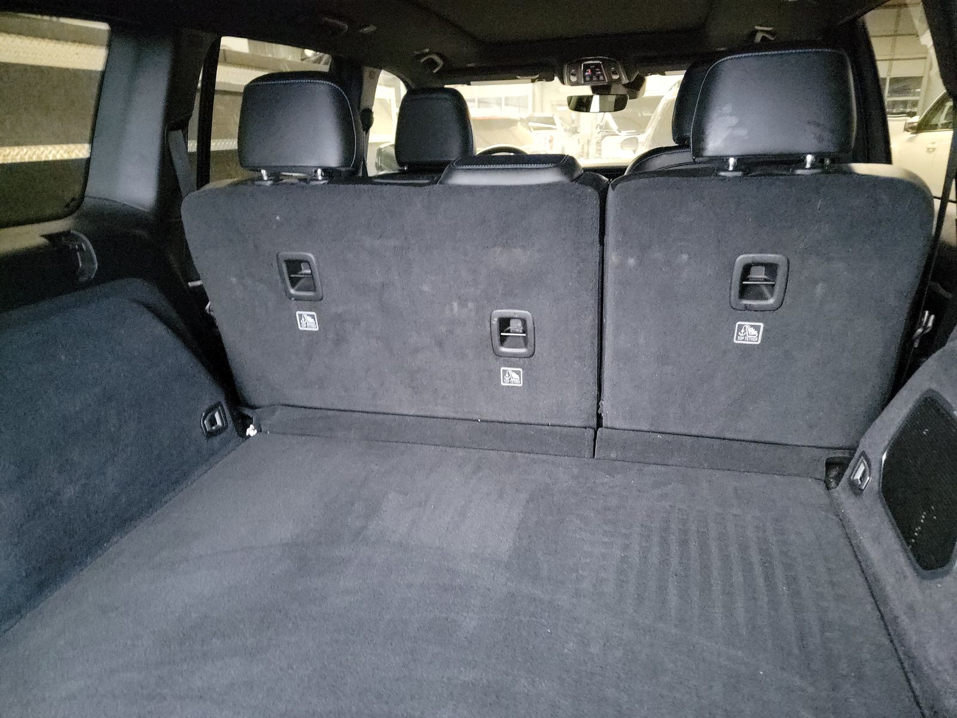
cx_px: 478
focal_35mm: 24
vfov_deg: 56.8
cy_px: 359
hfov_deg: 71.6
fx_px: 664
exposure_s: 1/39
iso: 5306
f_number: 1.8
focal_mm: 6.7
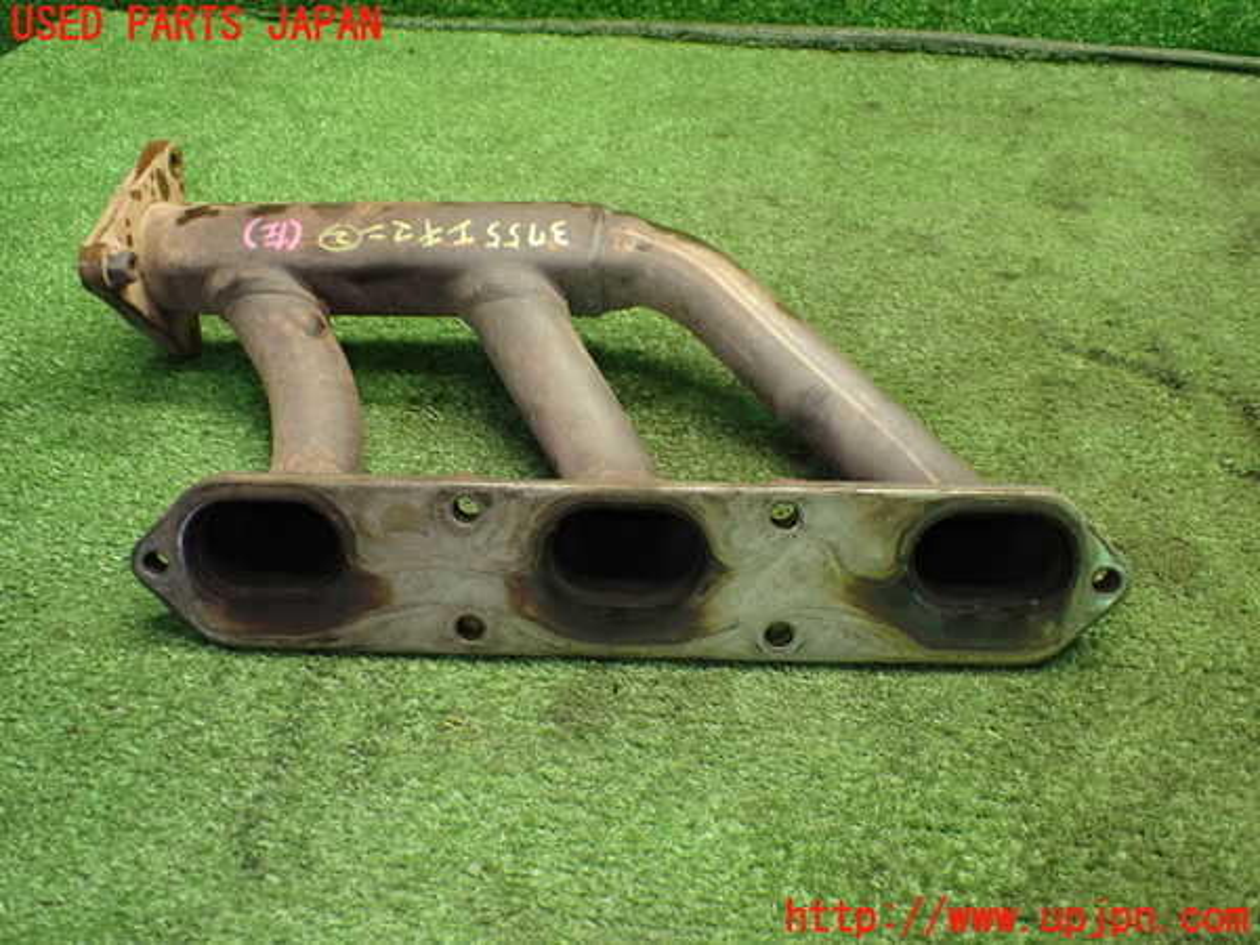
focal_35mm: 30
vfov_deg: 46.8
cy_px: 472
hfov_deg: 60.0
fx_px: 1092
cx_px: 630
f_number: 2.3
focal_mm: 5.4
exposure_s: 1/80
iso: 800
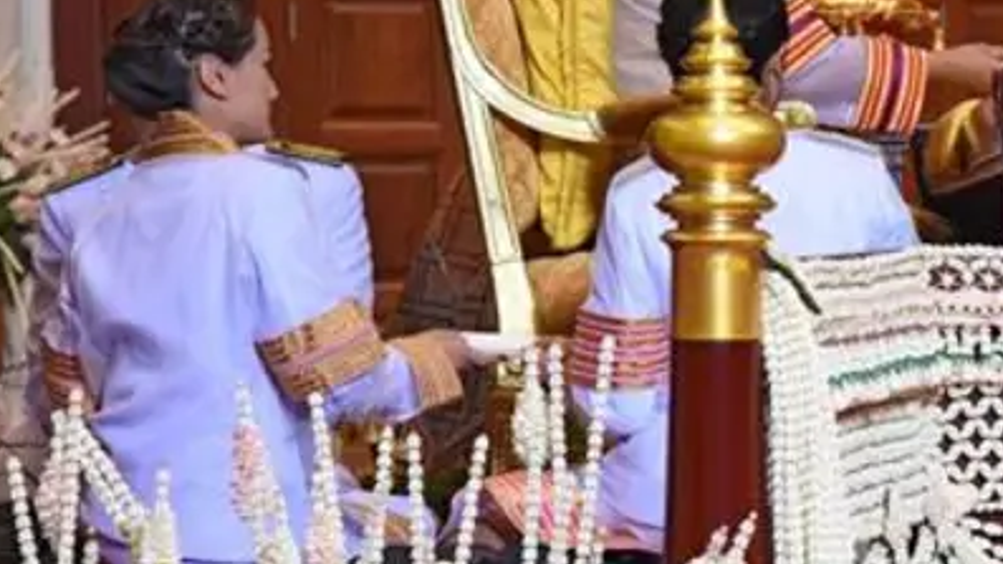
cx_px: 935
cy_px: 253
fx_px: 4653
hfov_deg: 12.2
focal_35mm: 175
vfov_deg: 6.9
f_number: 5
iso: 2500
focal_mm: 85
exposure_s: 1/125
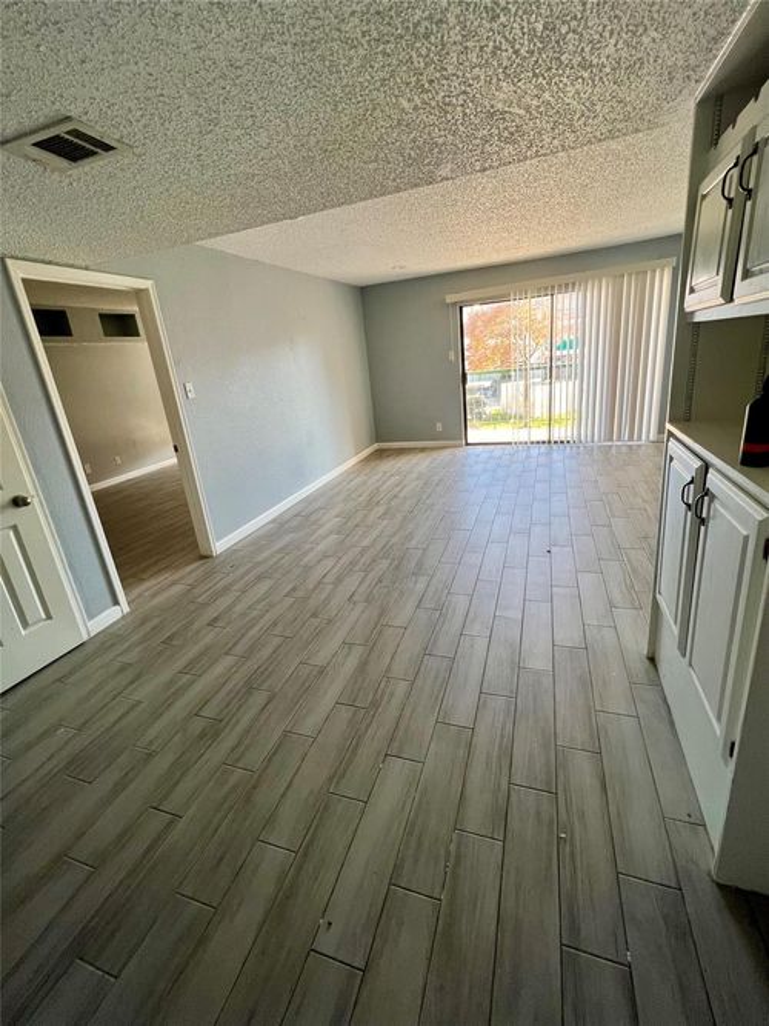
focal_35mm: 13
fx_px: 385
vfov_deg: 106.2
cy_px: 513
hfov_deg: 89.9
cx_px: 384
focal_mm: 1.57
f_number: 1.8
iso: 80
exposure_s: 1/99
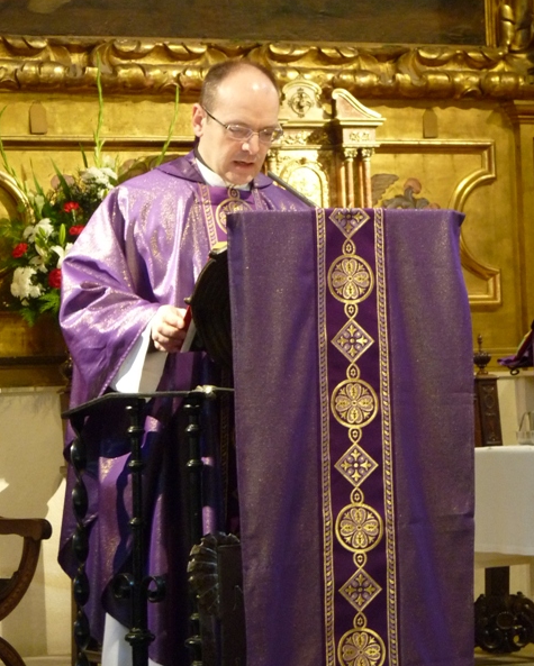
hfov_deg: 11.0
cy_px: 318
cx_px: 265
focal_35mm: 140
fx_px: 2764
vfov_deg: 13.8
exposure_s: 1/8
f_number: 3.4
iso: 400
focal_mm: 16.7
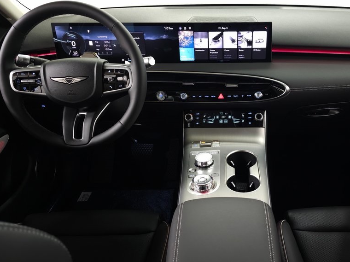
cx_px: 227
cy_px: 161
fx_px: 313
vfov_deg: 45.1
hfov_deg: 57.4
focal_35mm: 31
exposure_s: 1/60
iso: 250
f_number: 1.7
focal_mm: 6.3
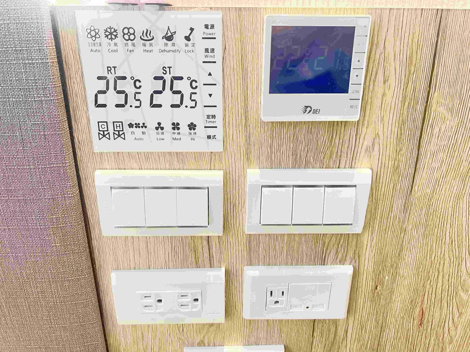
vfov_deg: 53.1
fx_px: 353
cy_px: 176
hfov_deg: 67.3
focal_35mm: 26
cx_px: 235
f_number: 1.5
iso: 200
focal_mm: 5.7
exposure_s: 1/60
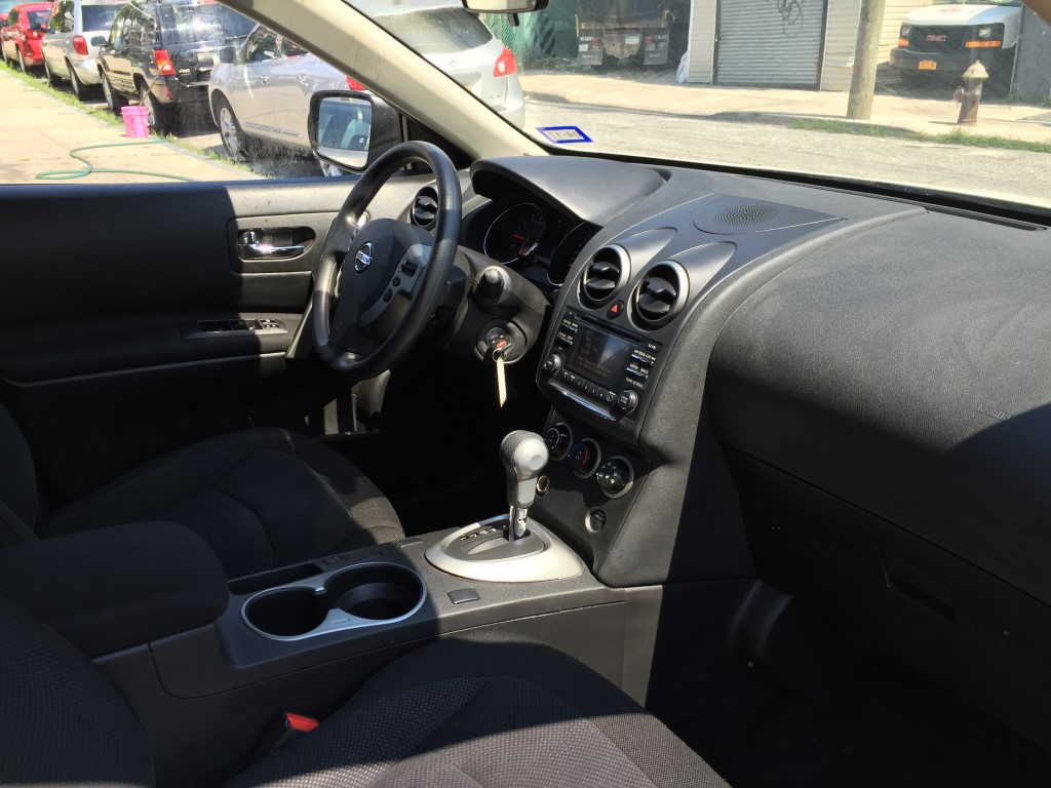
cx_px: 526
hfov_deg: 61.7
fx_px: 880
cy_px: 394
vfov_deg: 48.2
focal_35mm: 29
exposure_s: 1/377
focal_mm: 4.15
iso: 32
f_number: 2.2
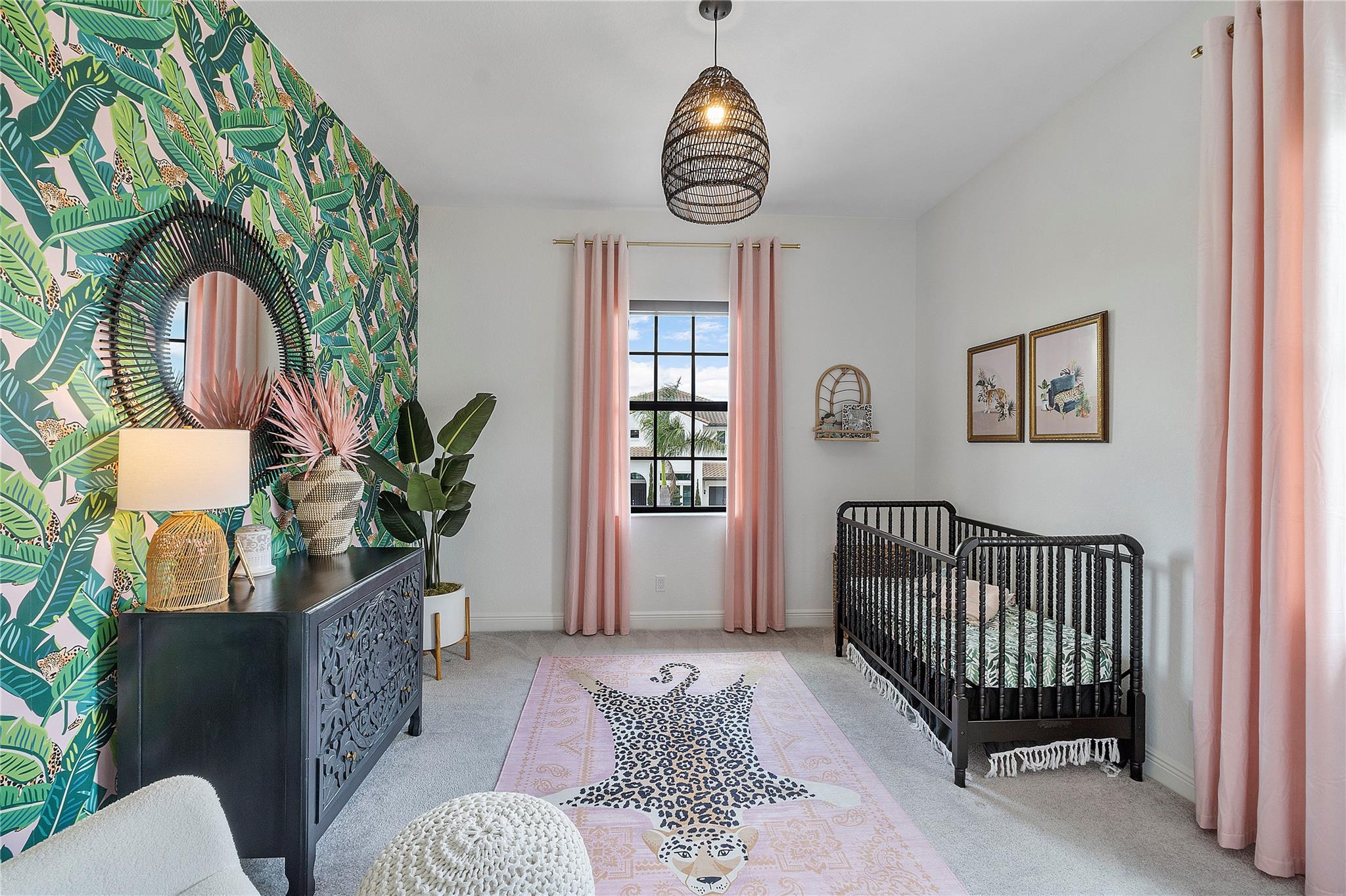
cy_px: 448
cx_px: 673
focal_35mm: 15
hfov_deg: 100.4
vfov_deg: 77.3
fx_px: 561
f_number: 11
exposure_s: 1/8
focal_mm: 10
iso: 160
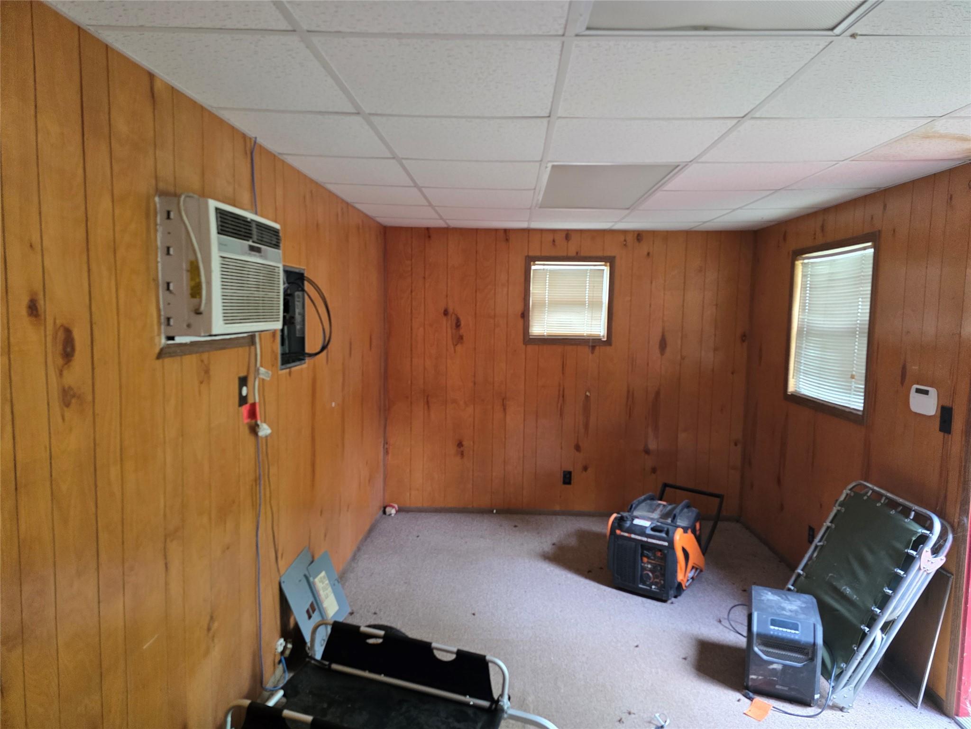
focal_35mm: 23
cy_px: 364
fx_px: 645
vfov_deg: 58.9
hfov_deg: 73.9
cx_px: 486
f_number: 1.7
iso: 640
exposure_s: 1/120
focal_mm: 6.3
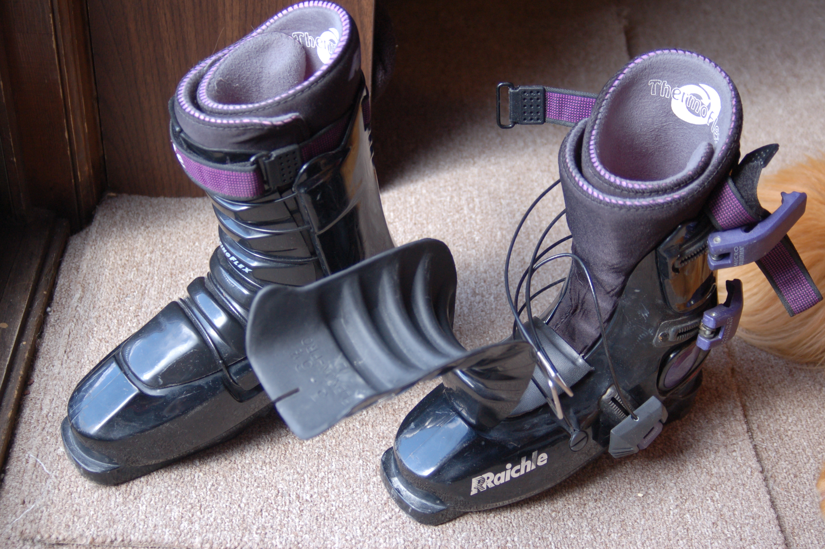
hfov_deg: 35.1
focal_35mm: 57
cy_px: 274
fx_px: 1305
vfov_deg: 23.7
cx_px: 412
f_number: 3.8
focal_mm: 38
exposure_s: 1/160
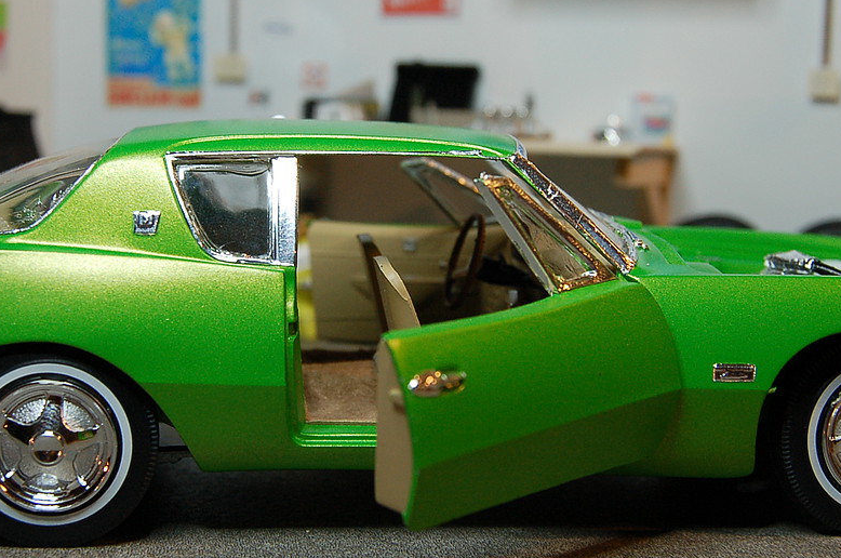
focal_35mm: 74
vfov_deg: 18.3
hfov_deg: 27.4
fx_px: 1726
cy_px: 214
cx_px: 385
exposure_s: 1/30
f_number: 7.1
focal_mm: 30
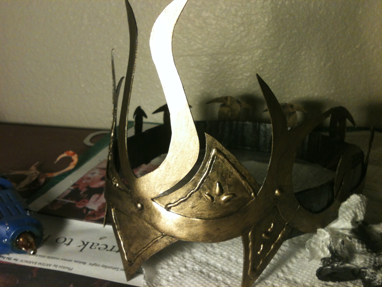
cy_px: 144
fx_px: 386
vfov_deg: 40.7
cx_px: 191
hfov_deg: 52.6
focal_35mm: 35
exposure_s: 1/40
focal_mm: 3.85
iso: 80
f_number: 2.8
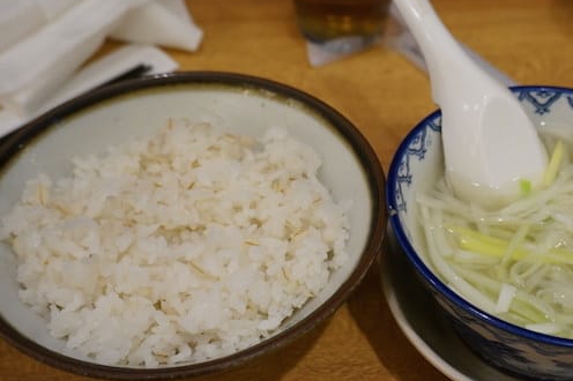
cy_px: 165
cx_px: 388
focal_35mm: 51
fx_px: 808
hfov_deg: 38.5
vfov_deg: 26.5
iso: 500
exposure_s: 1/60
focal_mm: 21
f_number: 4
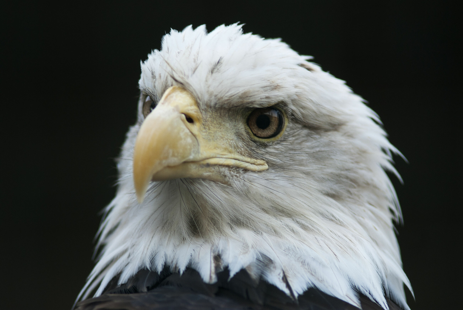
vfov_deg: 3.1
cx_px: 232
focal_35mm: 450
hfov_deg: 4.6
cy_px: 155
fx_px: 5795
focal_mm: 300
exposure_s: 1/60
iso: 100
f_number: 4
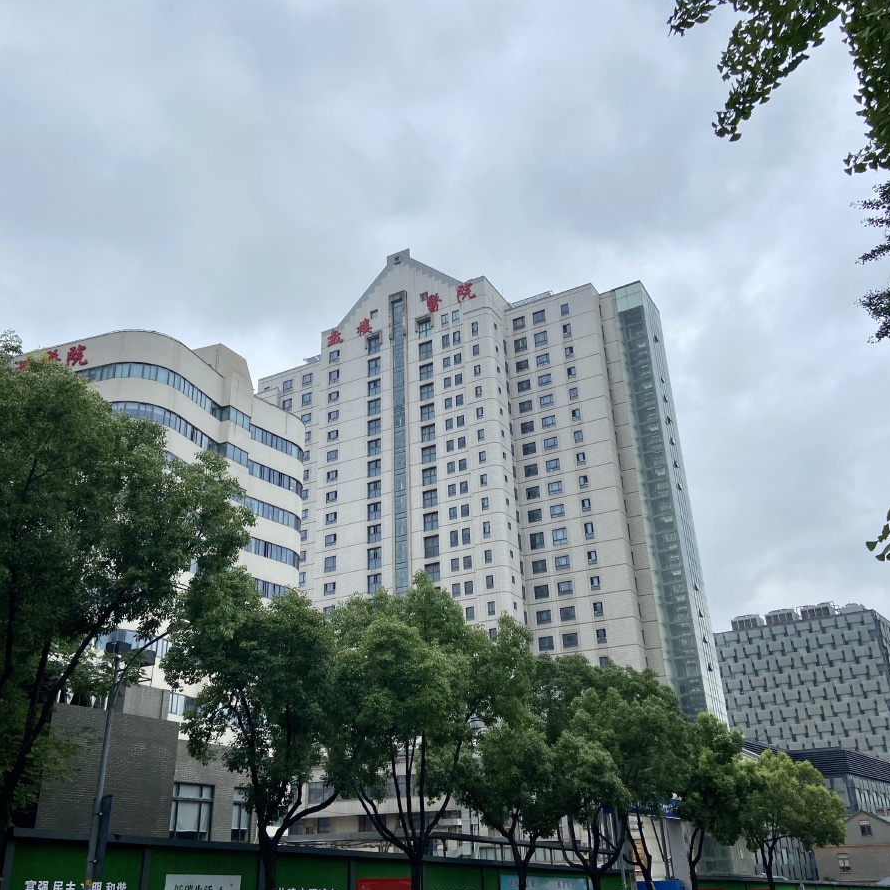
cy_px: 446
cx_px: 407
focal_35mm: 31
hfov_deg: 52.5
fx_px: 902
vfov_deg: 52.5
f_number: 1.8
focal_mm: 4.25
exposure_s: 1/2967
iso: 32
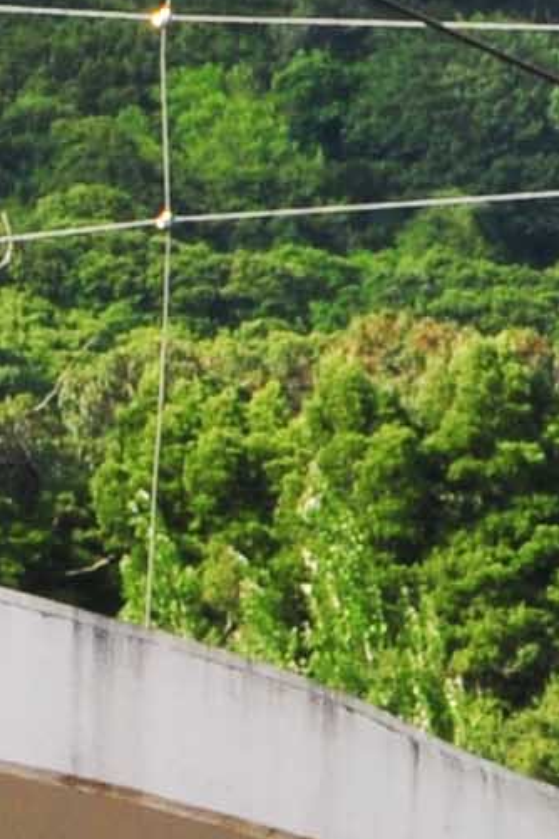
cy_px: 1295
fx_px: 8361
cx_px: -162
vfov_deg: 5.7
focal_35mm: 359
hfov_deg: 3.8
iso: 200
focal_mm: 28
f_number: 18
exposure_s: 1/50
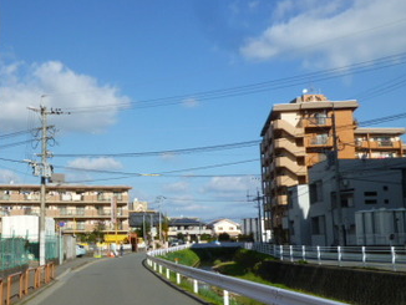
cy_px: 158
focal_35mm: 46
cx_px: 110
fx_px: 540
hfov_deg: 40.2
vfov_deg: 31.6
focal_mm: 4.5
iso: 80
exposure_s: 1/400
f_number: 5.6
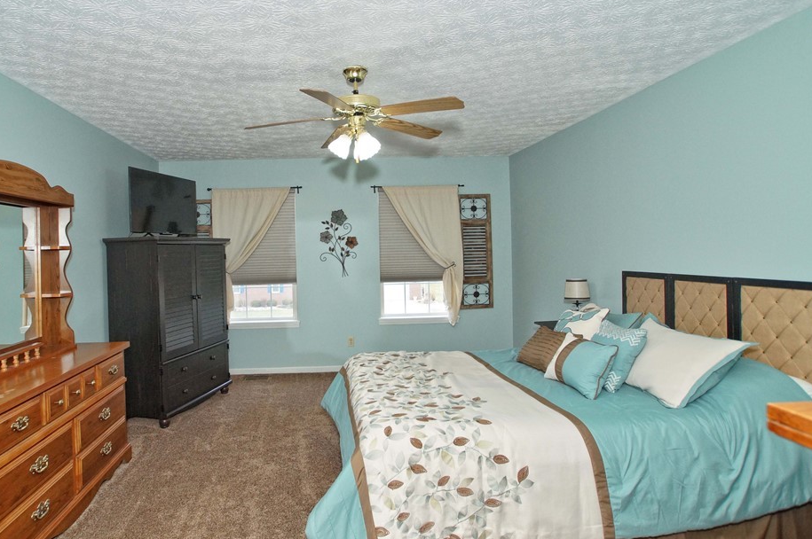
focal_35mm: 20
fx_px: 441
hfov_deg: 84.5
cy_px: 249
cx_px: 337
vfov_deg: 62.8
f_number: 4.5
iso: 800
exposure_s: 1/160
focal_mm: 11
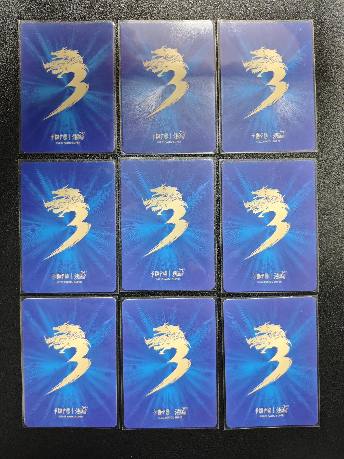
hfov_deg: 53.1
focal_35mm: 26
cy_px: 230
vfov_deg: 67.3
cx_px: 172
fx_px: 345
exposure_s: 1/100
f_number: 1.5
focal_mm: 4.94
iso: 800
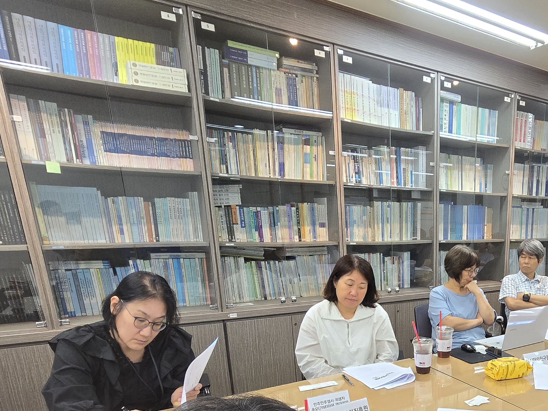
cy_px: 352
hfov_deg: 60.3
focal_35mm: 26
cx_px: 459
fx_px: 412
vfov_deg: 48.7
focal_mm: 2.2
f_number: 2.2
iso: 200
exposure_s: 1/60
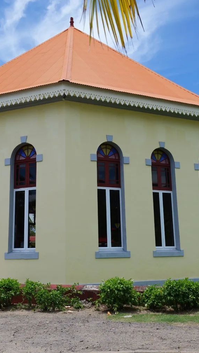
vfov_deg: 54.0
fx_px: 347
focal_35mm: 37
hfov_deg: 32.0
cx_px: 84
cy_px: 171
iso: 100
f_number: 6.3
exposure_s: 1/320
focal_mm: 22
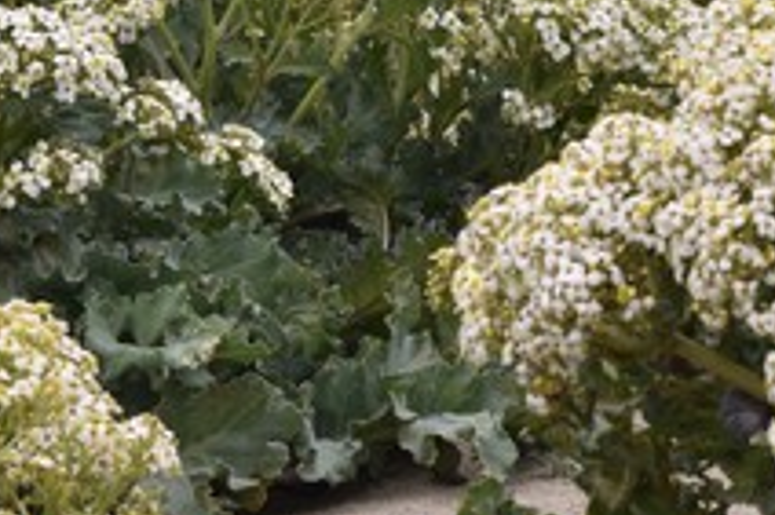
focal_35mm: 464
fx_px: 9981
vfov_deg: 2.9
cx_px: 296
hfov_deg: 4.4
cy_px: -444
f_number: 10
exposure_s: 1/160
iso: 100
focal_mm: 82
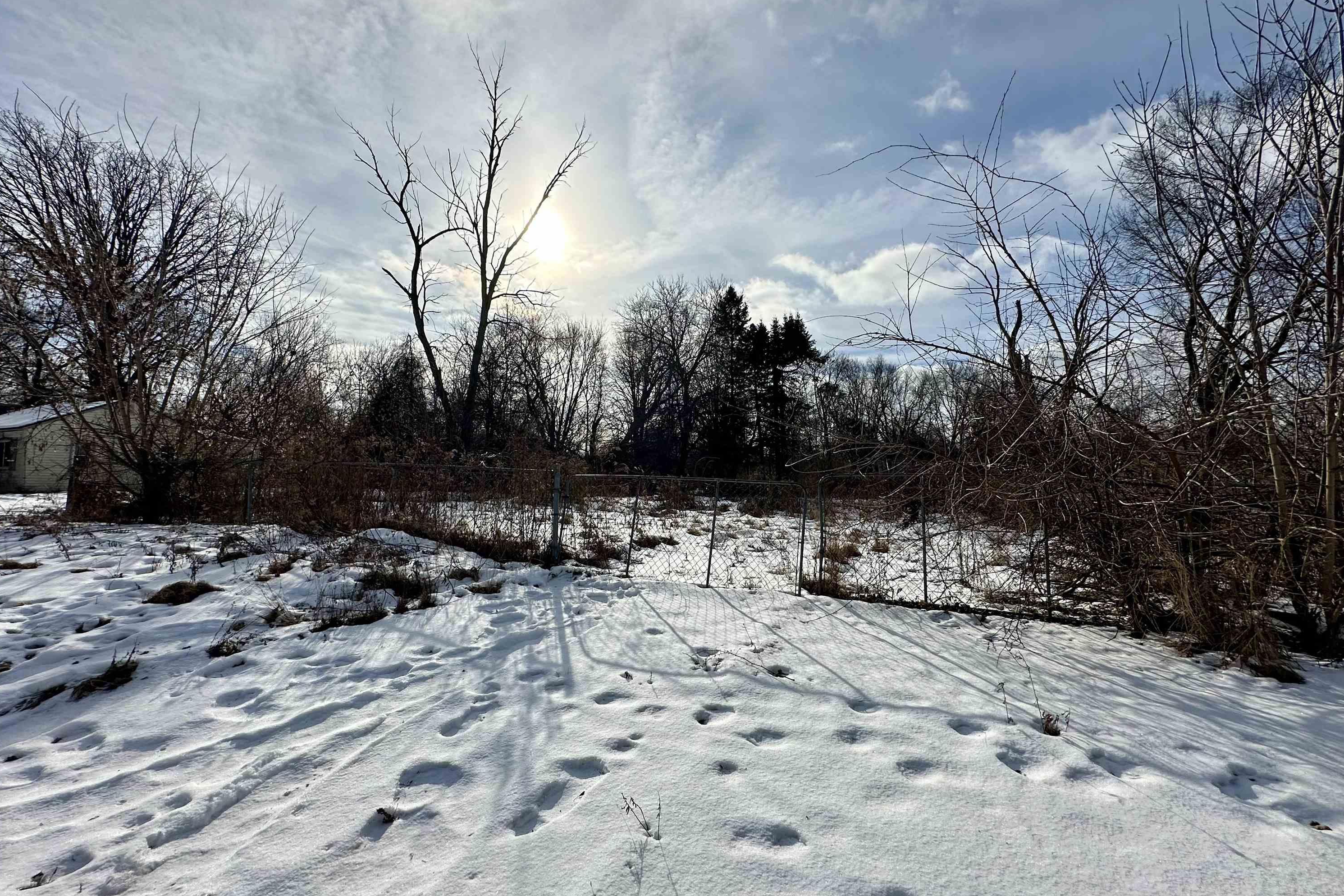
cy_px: 444
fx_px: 560
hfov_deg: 100.4
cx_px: 673
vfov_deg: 77.3
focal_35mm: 15
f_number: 2.2
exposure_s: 1/6494
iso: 50
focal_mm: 2.22
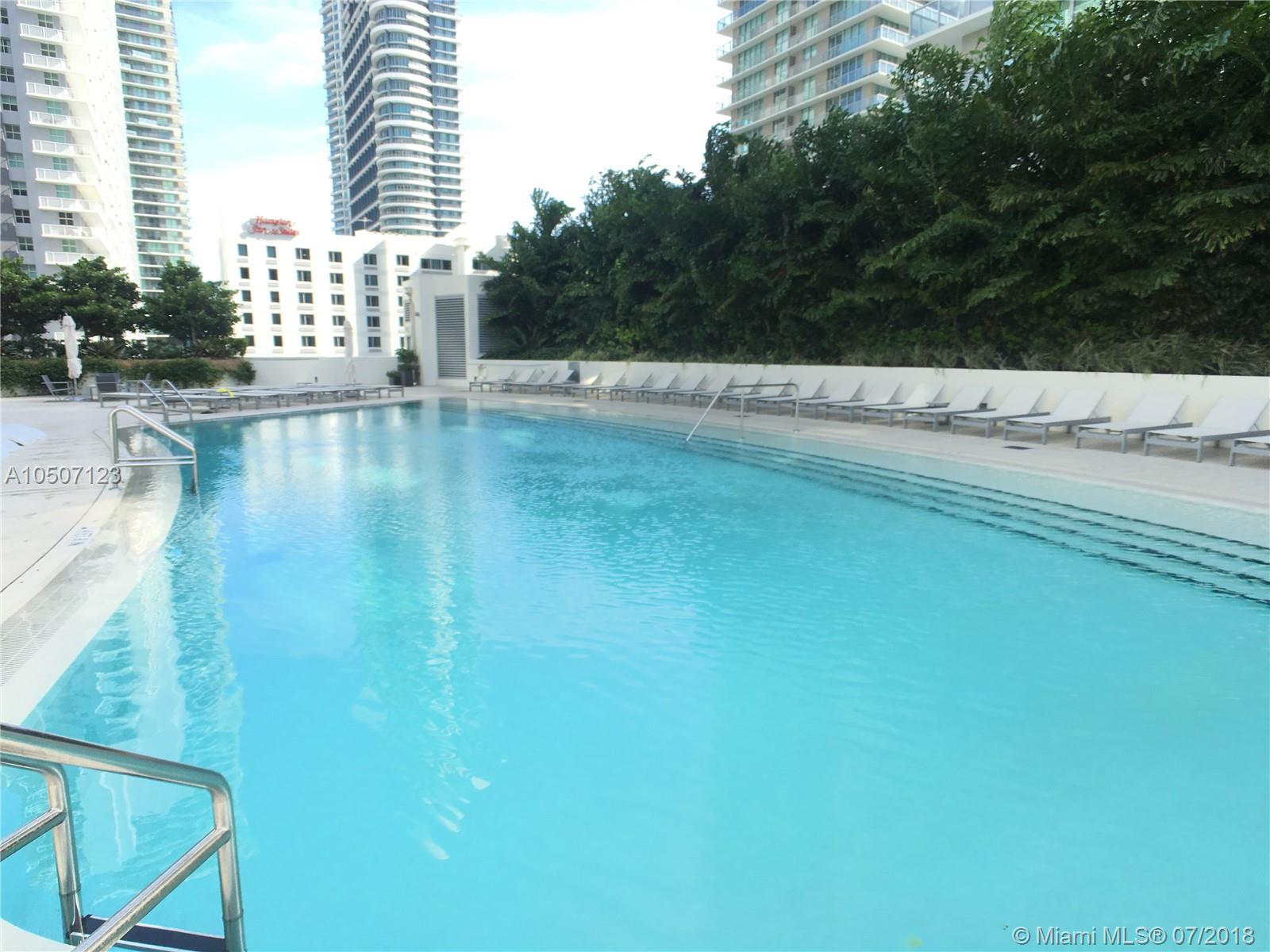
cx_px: 635
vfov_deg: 48.2
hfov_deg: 61.7
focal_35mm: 29
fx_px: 1064
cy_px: 476
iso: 25
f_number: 2.2
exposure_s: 1/348
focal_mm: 4.15
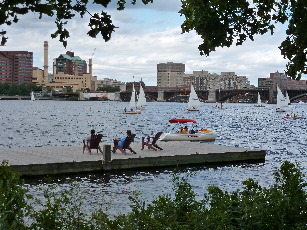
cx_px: 154
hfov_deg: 31.7
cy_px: 115
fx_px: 541
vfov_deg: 24.0
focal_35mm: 61
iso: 160
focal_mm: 10.9
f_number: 4.5
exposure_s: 1/320
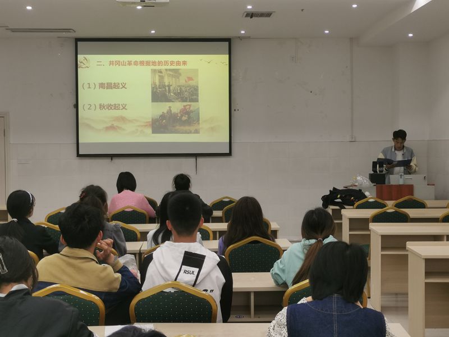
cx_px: 224
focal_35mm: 49
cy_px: 168
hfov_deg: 38.9
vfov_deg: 29.7
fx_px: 636
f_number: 1.8
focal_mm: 5.58
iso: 125
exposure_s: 1/100
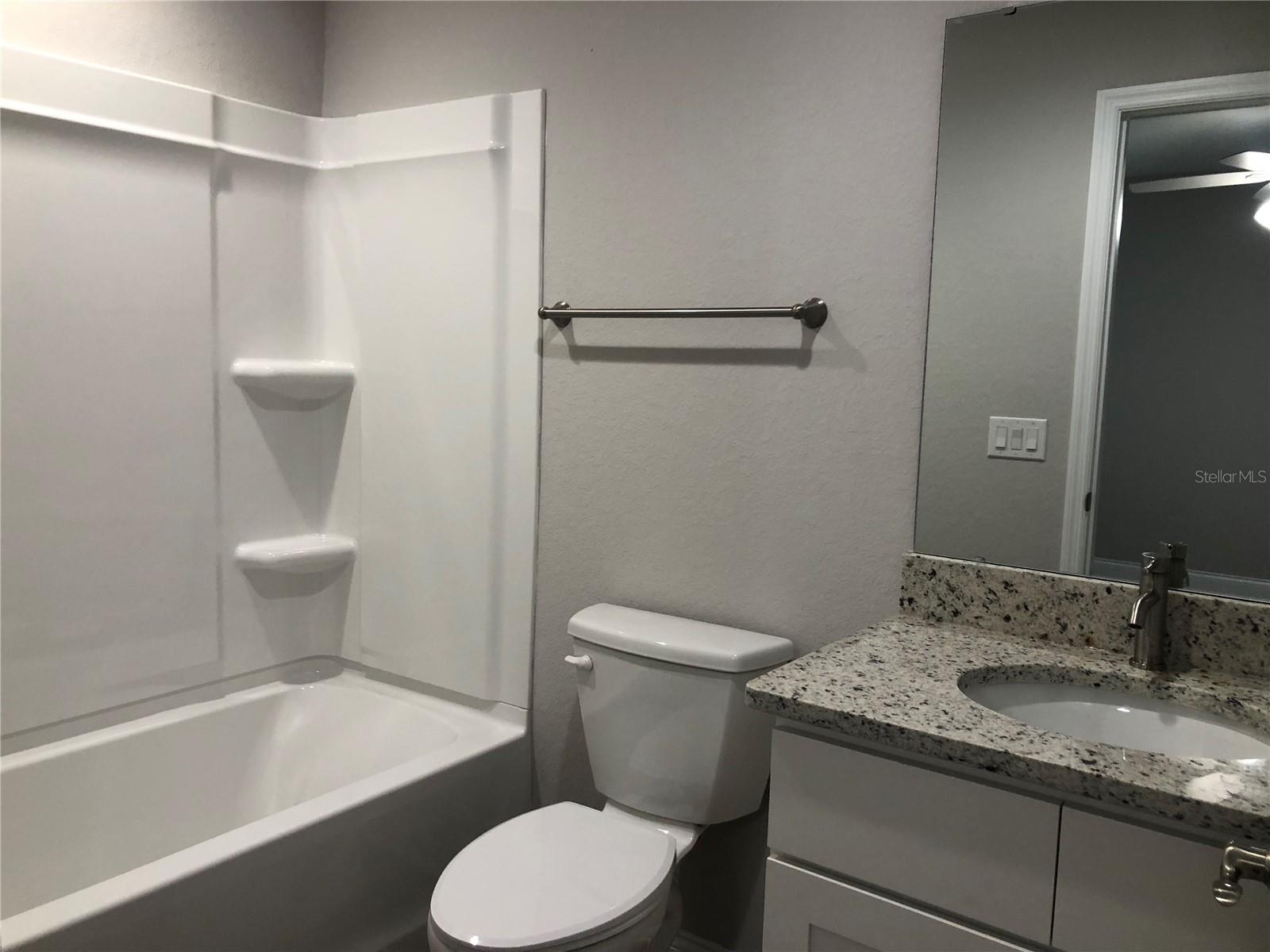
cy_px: 476
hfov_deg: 63.4
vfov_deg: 49.7
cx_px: 635
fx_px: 1027
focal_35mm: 28
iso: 32
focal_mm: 3.99
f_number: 1.8
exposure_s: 1/30
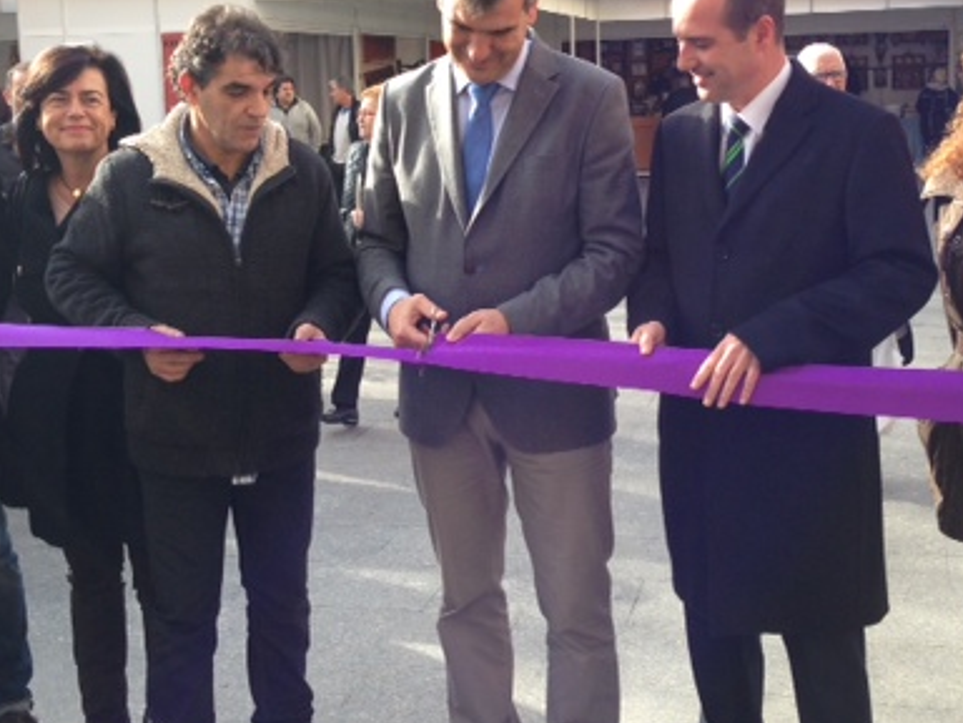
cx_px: 459
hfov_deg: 34.9
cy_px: 274
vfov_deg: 26.5
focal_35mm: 55
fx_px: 1530
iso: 50
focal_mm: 4.13
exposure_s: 1/319
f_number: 2.4
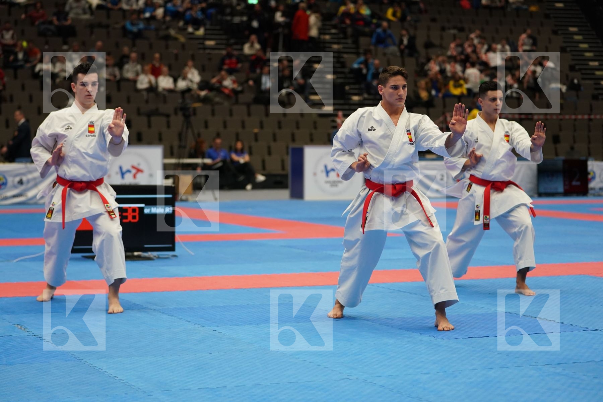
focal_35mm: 83
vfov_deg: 16.5
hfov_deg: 24.5
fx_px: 1390
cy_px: 201
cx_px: 302
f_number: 2.8
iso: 2000
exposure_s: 1/1000
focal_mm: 83
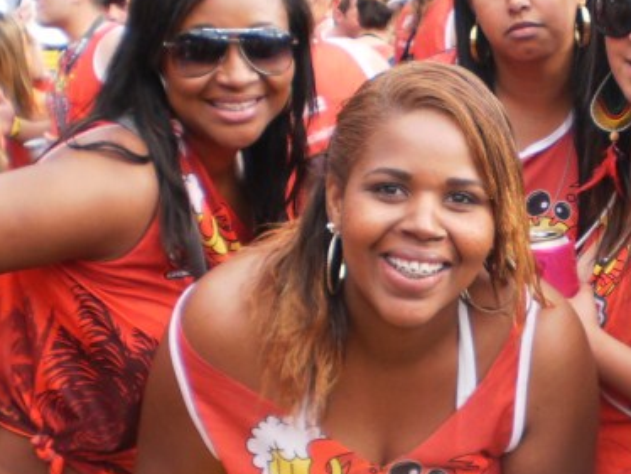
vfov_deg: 19.1
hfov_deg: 24.9
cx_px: 510
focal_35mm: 77
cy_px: 182
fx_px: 1405
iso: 100
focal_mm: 6.3
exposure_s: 1/100
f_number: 3.1
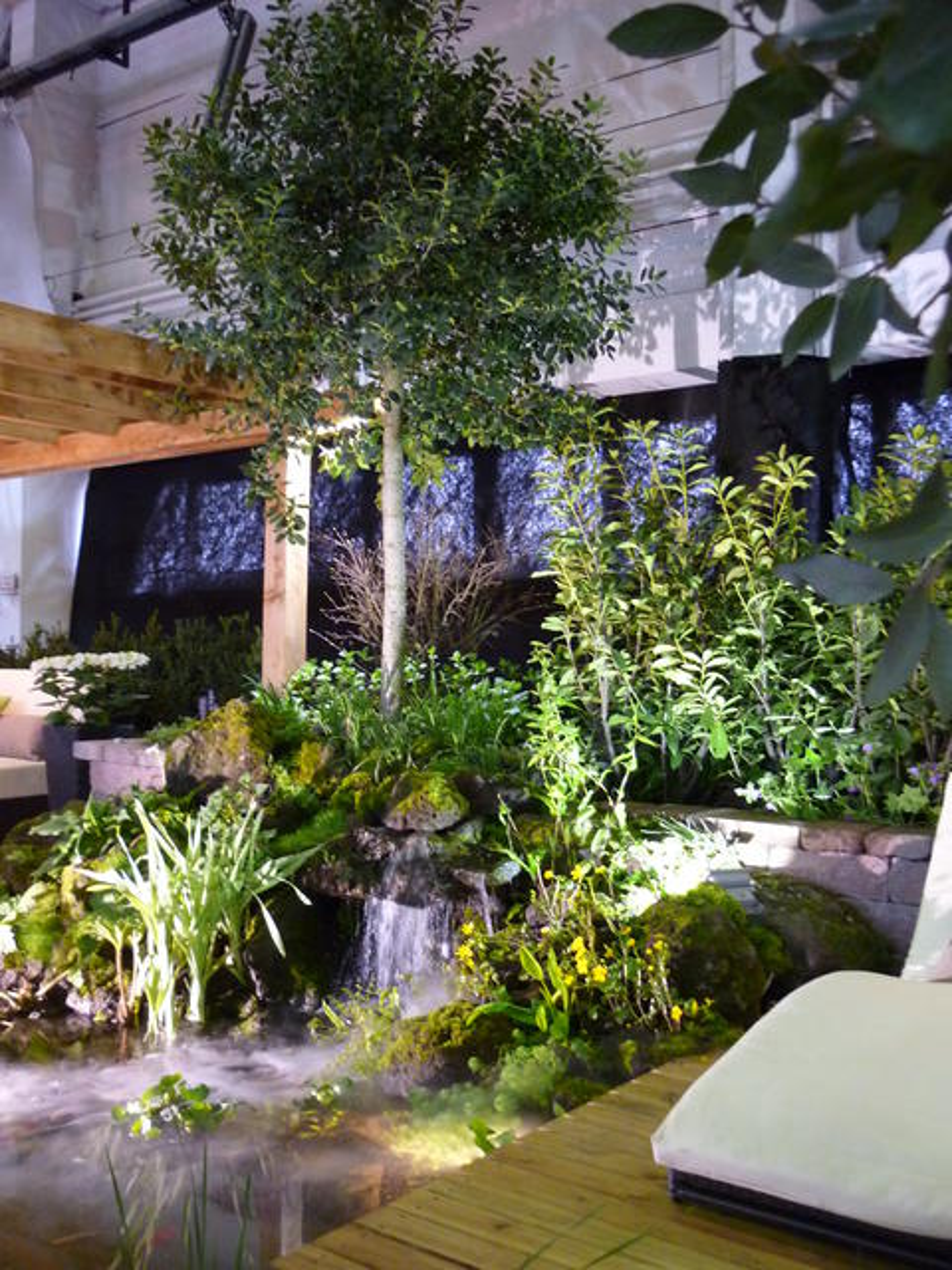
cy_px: 635
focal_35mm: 33
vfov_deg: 55.4
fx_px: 1210
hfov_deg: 42.9
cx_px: 476
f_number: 2.8
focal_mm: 5.5
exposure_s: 1/10
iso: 400
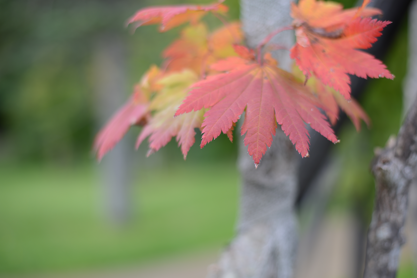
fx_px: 579
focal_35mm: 50
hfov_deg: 39.6
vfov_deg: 27.0
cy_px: 139
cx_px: 208
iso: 100
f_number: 2.2
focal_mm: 50
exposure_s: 1/250
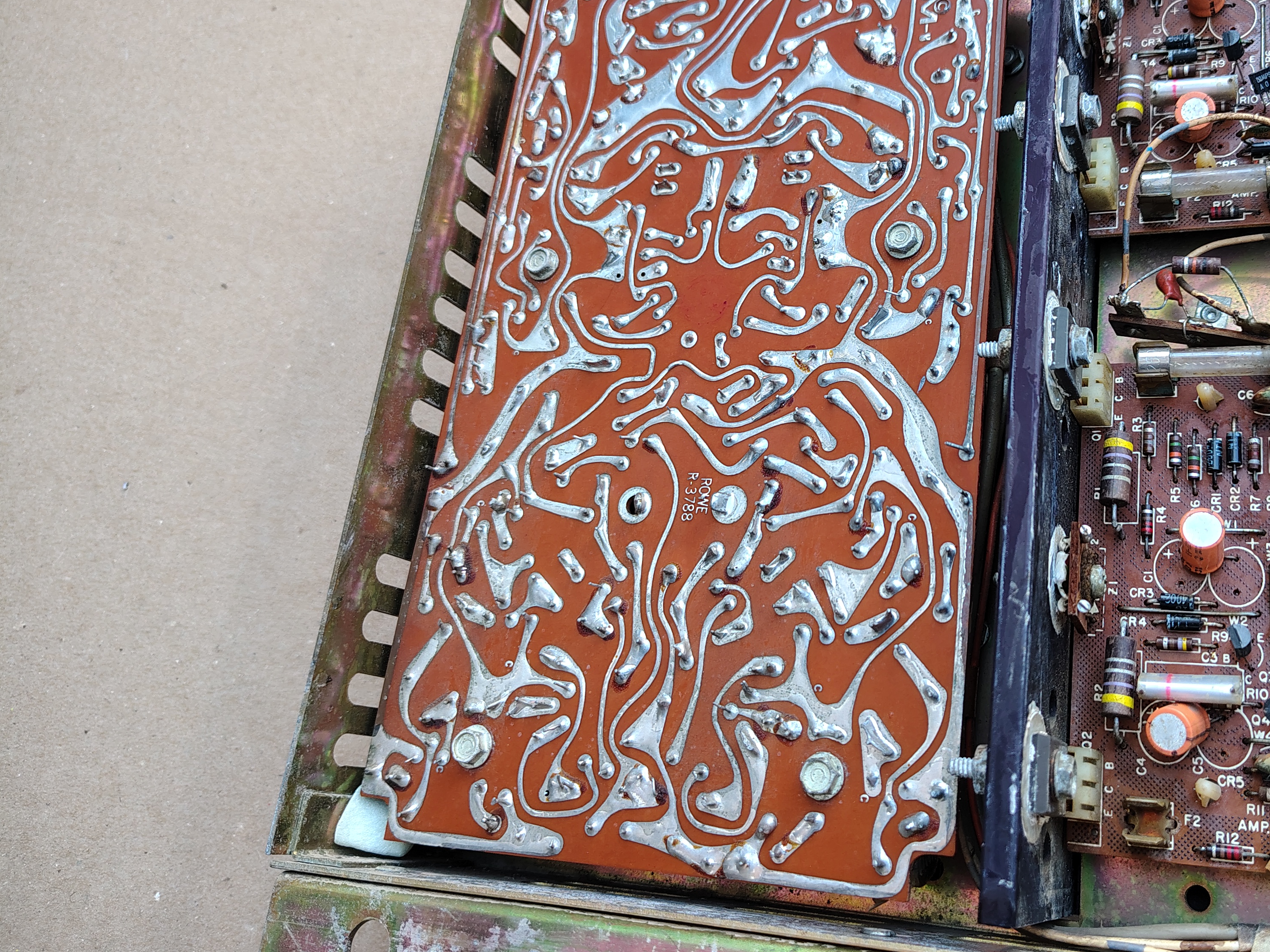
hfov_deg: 54.0
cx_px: 868
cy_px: 361
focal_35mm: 33
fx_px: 1211
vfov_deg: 42.6
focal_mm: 5.56
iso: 149
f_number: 1.8
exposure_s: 1/100
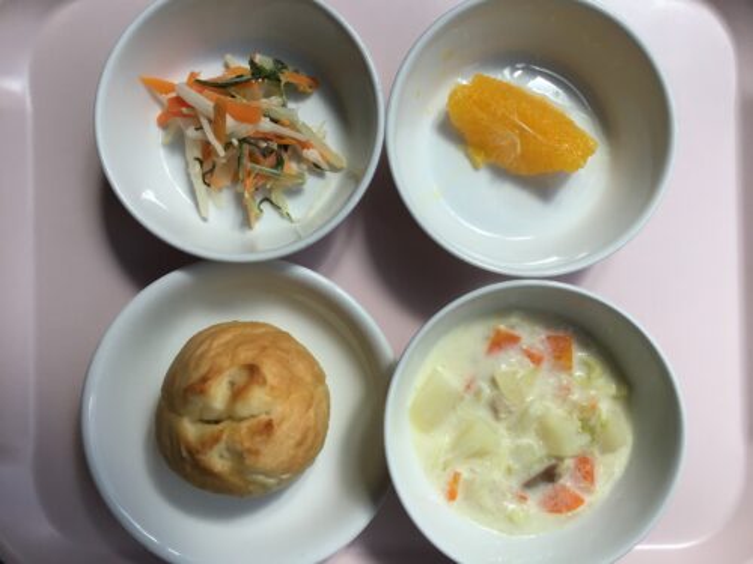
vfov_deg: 45.4
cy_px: 282
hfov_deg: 58.4
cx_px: 376
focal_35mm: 31
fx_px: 674
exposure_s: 1/806
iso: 25
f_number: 2.4
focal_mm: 3.3
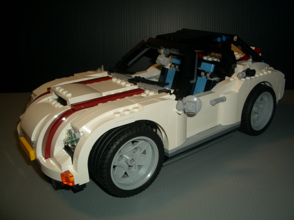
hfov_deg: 52.6
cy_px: 110
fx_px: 297
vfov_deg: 40.7
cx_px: 147
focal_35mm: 35
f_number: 4.3
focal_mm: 5.8
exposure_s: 1/60
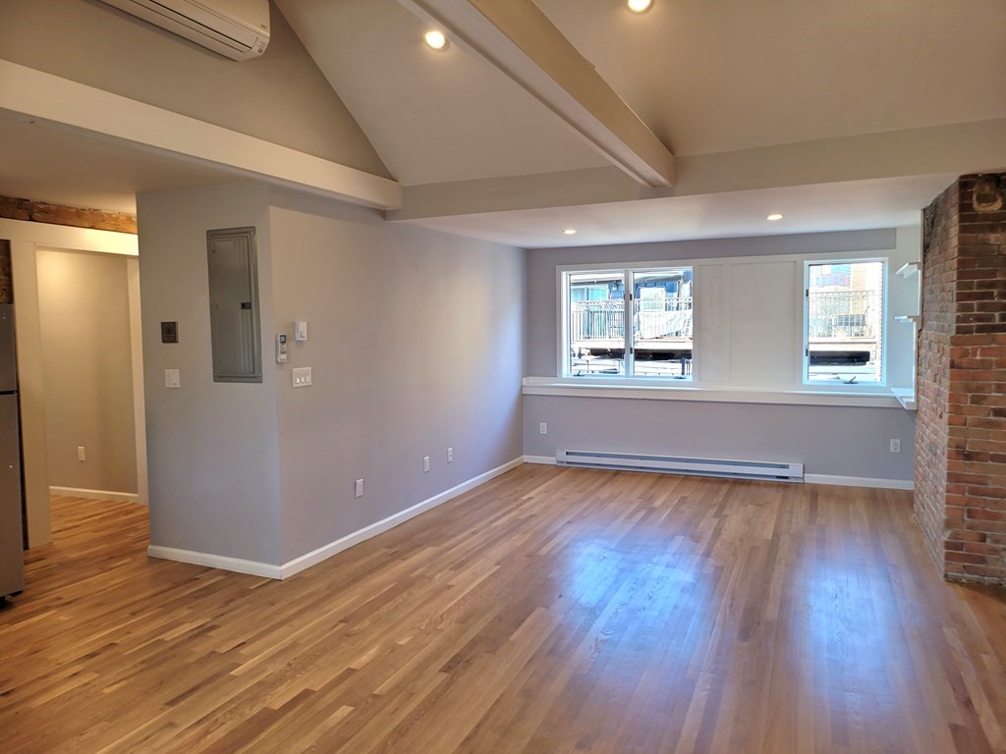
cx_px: 503
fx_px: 756
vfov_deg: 53.1
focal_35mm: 26
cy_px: 377
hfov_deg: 67.3
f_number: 1.8
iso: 80
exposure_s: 1/120
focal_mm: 5
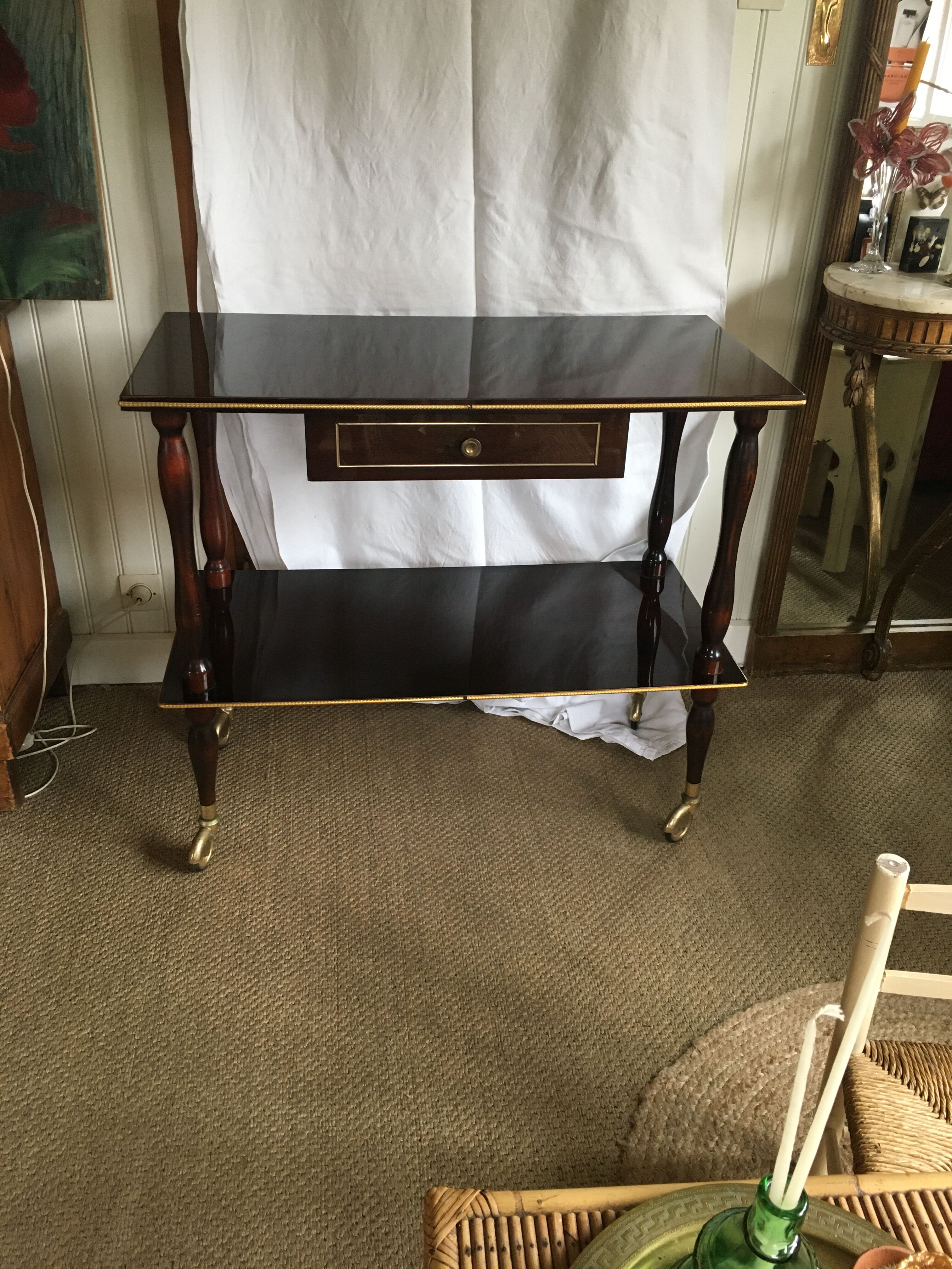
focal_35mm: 29
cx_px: 476
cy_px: 634
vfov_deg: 61.7
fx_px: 1063
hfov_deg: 48.2
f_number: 2.2
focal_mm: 4.15
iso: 160
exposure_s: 1/33
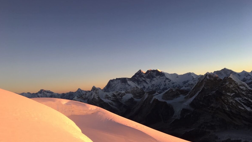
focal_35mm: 32
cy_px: 92
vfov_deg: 36.4
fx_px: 214
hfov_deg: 61.0
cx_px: 126
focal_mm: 4.15
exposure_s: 1/106
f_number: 2.2
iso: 25
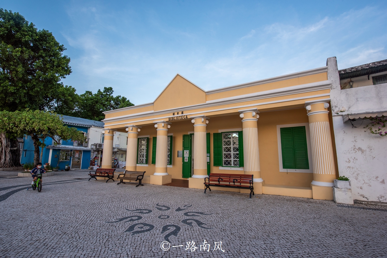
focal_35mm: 16
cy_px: 129
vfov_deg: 73.8
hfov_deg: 96.7
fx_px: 172
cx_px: 194
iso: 400
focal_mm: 16
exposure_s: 1/80
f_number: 10
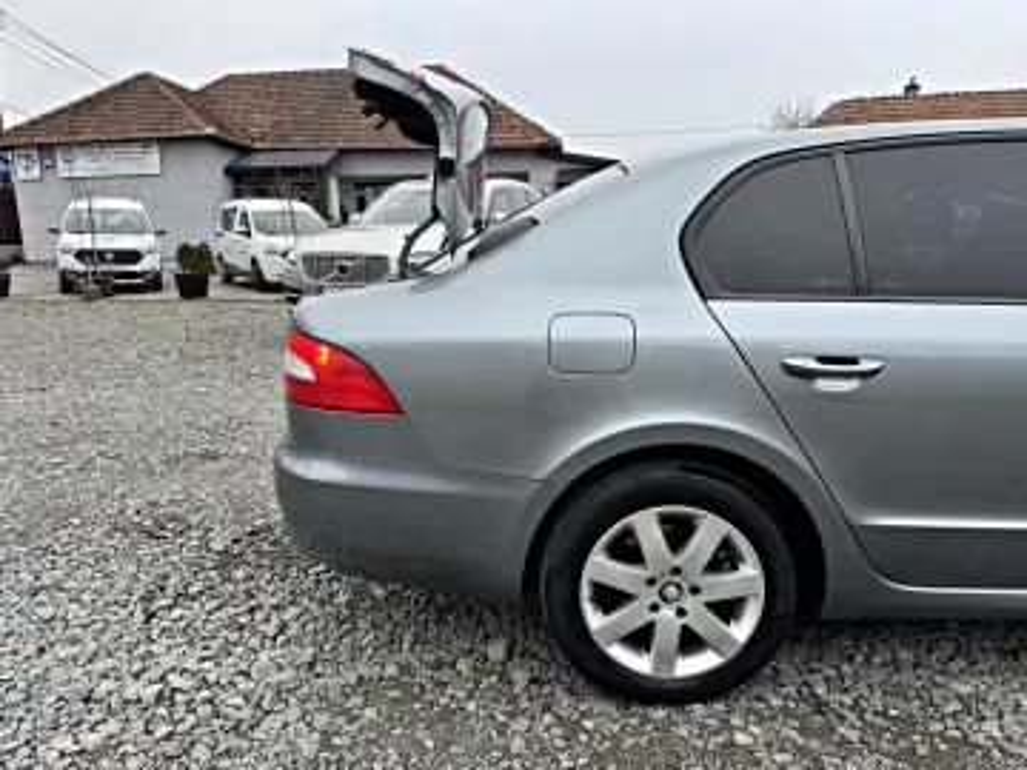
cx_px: 514
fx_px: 712
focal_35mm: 24
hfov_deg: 71.6
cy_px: 385
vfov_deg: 56.8
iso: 80
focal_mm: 6.76
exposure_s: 1/100
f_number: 1.78
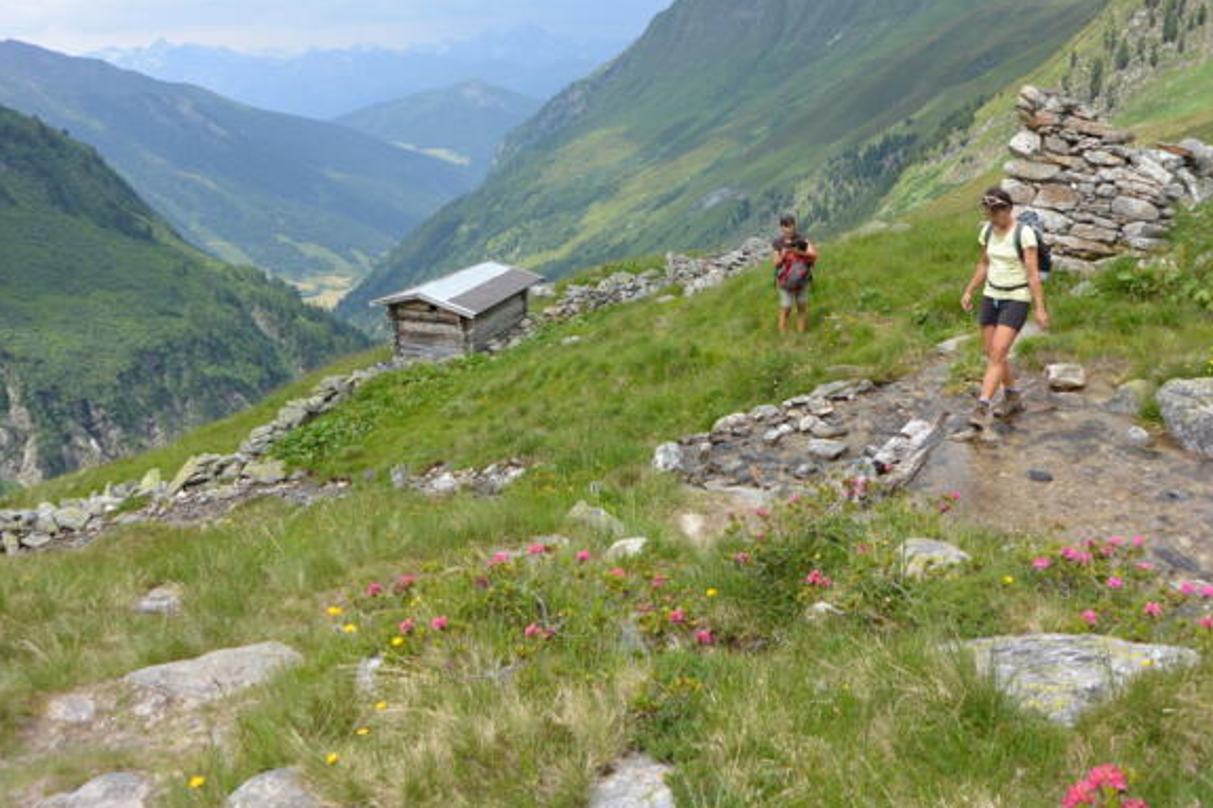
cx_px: 677
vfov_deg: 42.3
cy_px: 388
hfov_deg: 60.1
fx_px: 1044
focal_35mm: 31
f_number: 5
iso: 160
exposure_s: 1/800
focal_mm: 10
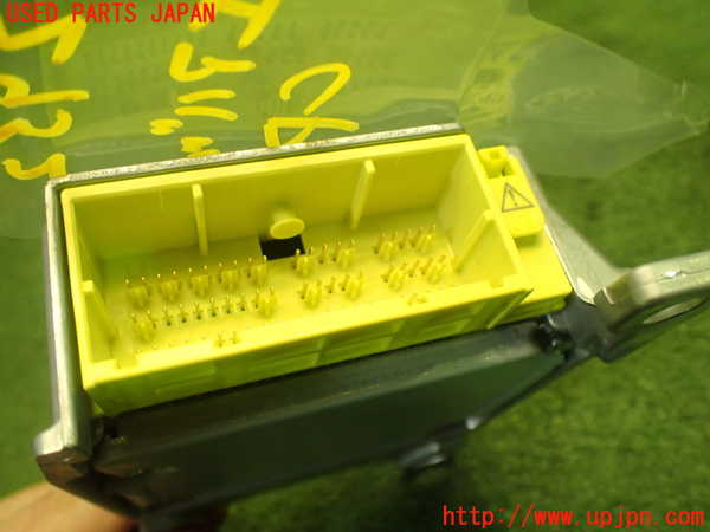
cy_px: 266
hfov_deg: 60.0
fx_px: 615
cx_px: 355
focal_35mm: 30
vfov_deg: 46.8
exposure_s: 1/125
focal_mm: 5.4
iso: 500
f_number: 2.3
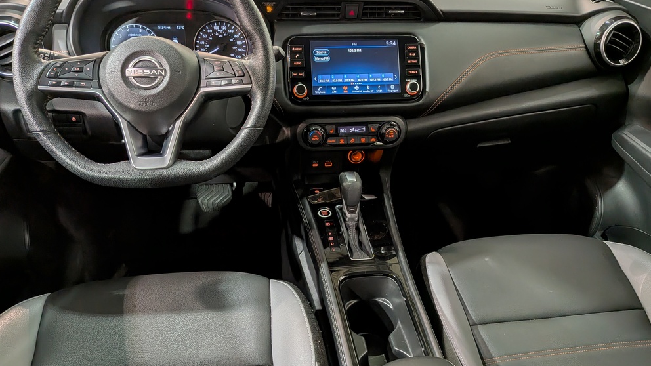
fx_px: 466
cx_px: 331
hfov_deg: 69.9
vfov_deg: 42.9
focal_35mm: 27
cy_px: 183
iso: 28
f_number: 1.7
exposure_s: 1/64
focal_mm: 4.53
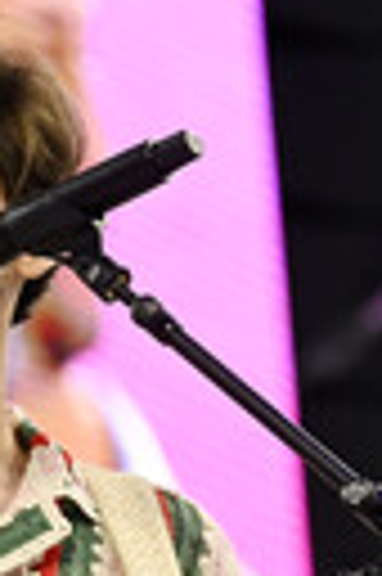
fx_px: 7580
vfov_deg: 4.3
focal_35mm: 475
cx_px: -231
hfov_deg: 2.9
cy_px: 468
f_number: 3.5
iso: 2000
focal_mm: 135
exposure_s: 1/3200
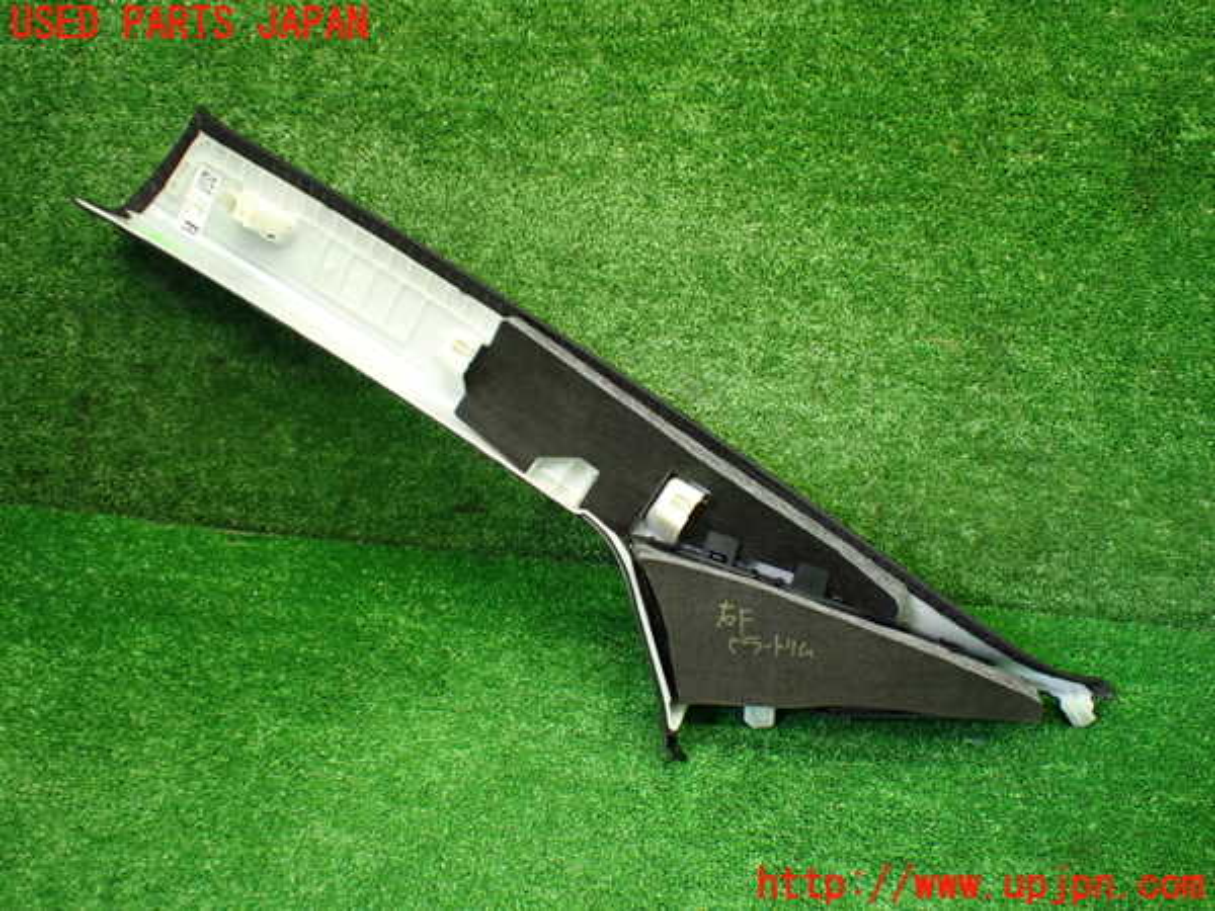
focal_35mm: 30
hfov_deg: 60.0
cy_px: 456
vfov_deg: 46.8
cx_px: 608
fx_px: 1053
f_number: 2.3
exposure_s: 1/125
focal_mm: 5.4
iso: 640
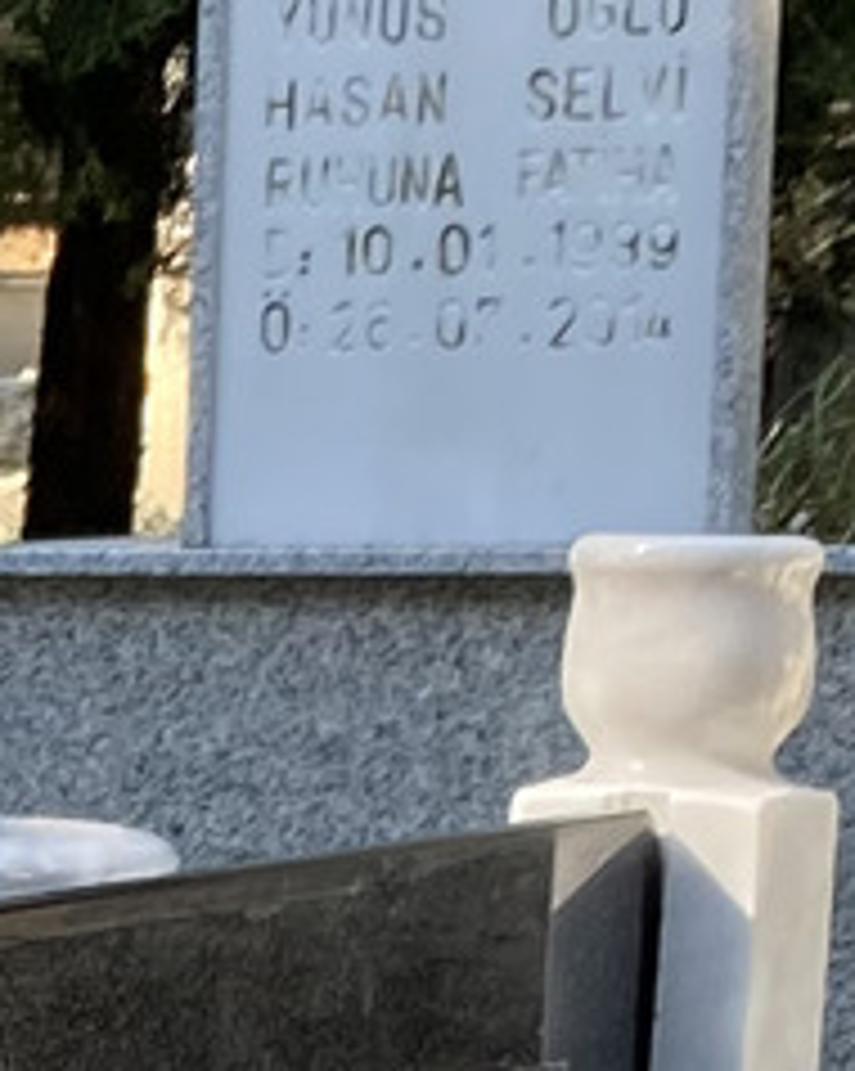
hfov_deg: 6.8
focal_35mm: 215
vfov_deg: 8.6
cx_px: -1174
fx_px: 6809
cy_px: 2052
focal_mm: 4.25
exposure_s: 1/308
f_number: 1.8
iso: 32
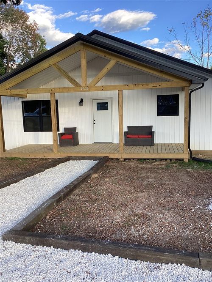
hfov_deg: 45.4
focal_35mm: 31
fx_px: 253
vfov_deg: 58.4
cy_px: 141
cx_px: 106
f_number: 2.4
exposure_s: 1/100
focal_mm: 3.3
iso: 25
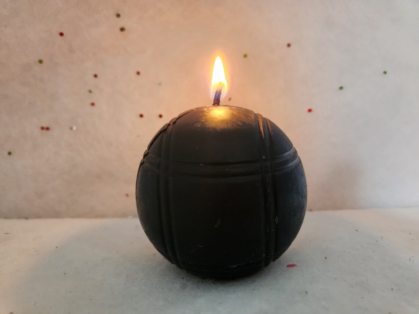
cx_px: 210
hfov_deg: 73.9
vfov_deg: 58.9
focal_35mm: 23
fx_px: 278
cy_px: 157
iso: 1000
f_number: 1.8
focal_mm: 5.4
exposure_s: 1/120
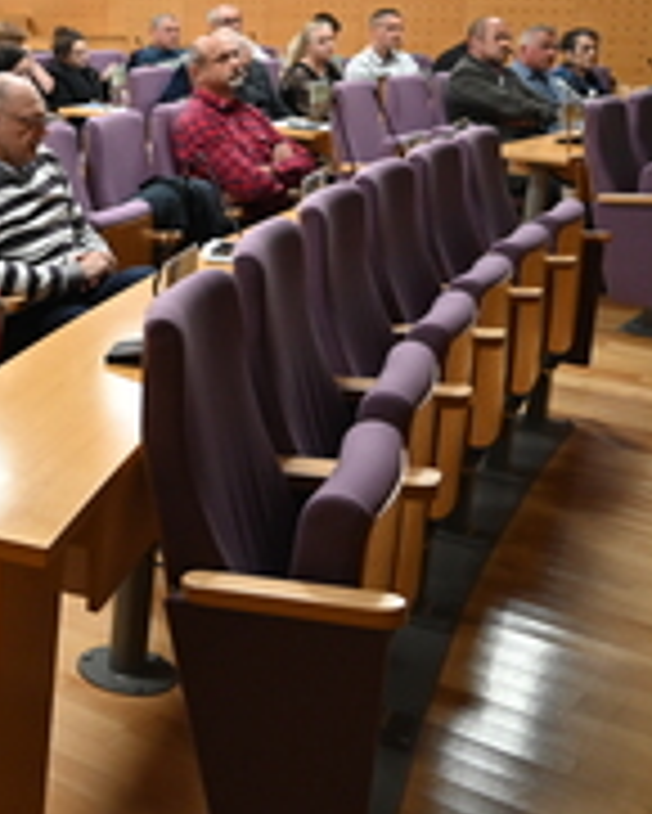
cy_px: 205
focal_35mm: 56
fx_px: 1350
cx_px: -265
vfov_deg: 32.9
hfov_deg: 23.1
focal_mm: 24
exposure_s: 1/125
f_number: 4
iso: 2500
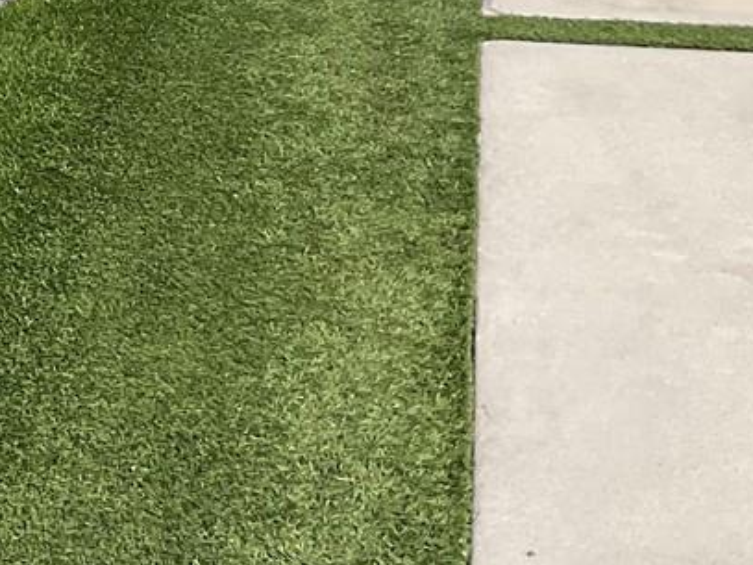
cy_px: -471
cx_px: -96
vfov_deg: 11.9
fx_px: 2479
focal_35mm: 114
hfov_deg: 16.7
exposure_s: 1/2959
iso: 16
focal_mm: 3
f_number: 1.8
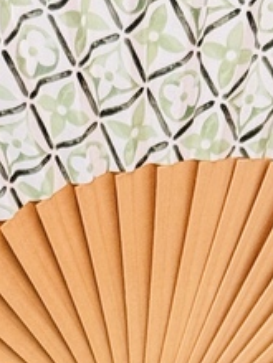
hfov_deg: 6.8
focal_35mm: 220
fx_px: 2313
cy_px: 820
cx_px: 174
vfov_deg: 8.4
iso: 160
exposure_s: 1/50
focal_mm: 6.76
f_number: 1.78
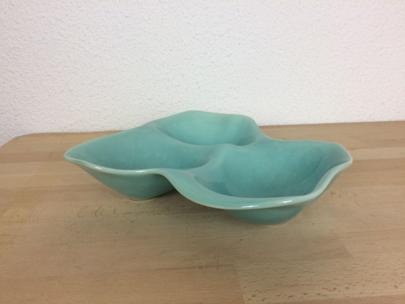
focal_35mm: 29
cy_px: 152
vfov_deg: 48.2
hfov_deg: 61.7
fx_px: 339
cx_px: 202
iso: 32
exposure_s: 1/50
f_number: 2.2
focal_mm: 4.15
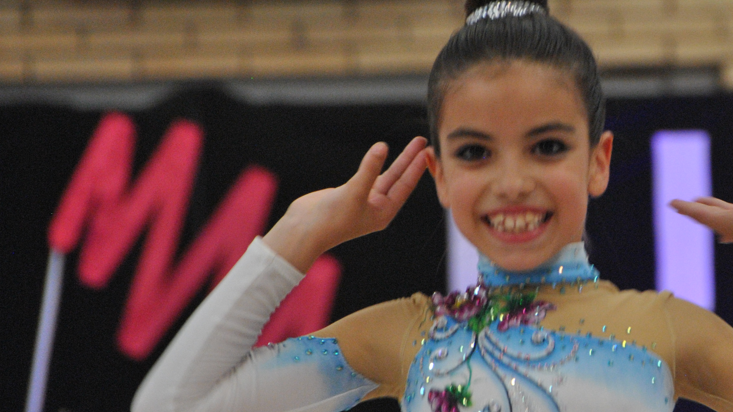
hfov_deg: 3.9
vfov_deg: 2.2
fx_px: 10632
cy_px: 223
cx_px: 624
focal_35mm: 547
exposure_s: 1/160
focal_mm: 200
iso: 800
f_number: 6.3
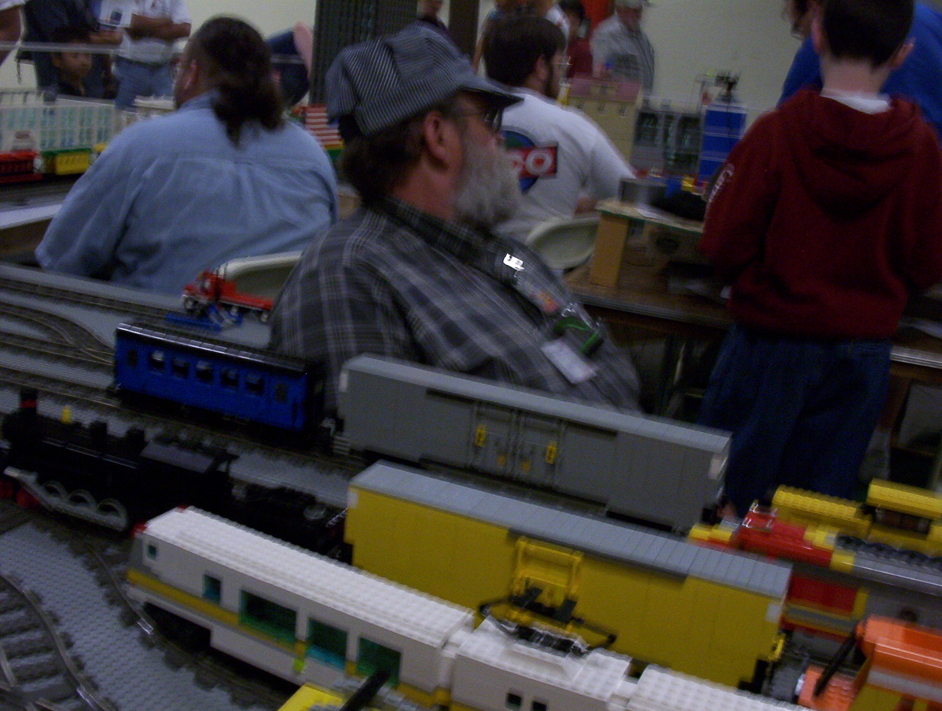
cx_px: 471
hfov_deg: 47.8
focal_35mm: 39
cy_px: 356
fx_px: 1064
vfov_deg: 37.0
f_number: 4.5
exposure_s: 1/8
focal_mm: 6
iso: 200
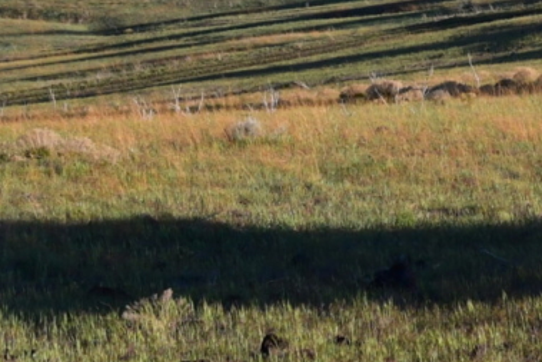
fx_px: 2259
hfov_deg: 13.1
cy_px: -348
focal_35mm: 150
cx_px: 741
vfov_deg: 8.7
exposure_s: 1/800
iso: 640
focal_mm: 25
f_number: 13
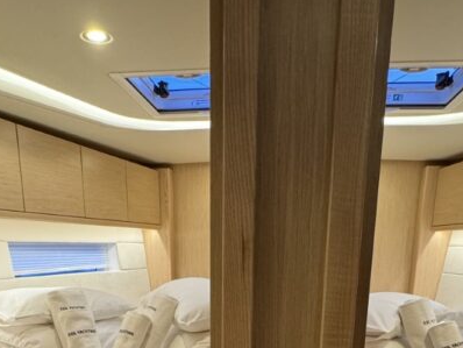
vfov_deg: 34.2
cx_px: 230
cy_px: 385
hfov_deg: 51.3
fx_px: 482
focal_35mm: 36
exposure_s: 1/78
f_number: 2.2
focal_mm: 2.22
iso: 320
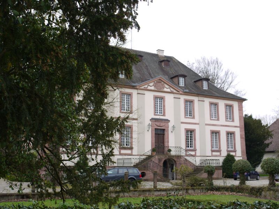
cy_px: 104
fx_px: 322
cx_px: 140
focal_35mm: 40
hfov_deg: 46.8
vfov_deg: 36.0
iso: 100
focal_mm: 20
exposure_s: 1/200
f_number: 5.6
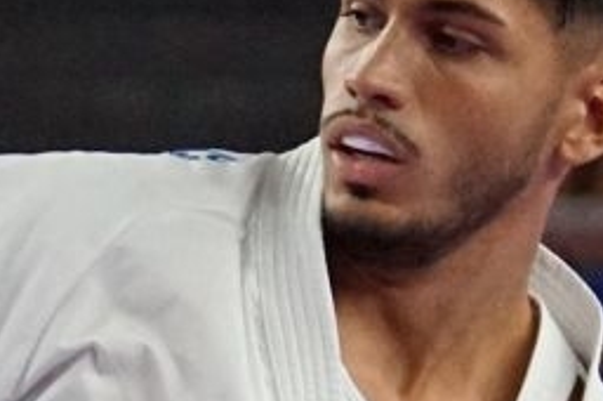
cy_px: 835
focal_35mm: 1268
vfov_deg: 1.1
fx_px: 21212
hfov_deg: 1.6
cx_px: -424
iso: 3200
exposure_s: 1/2000
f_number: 2.8
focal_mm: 120
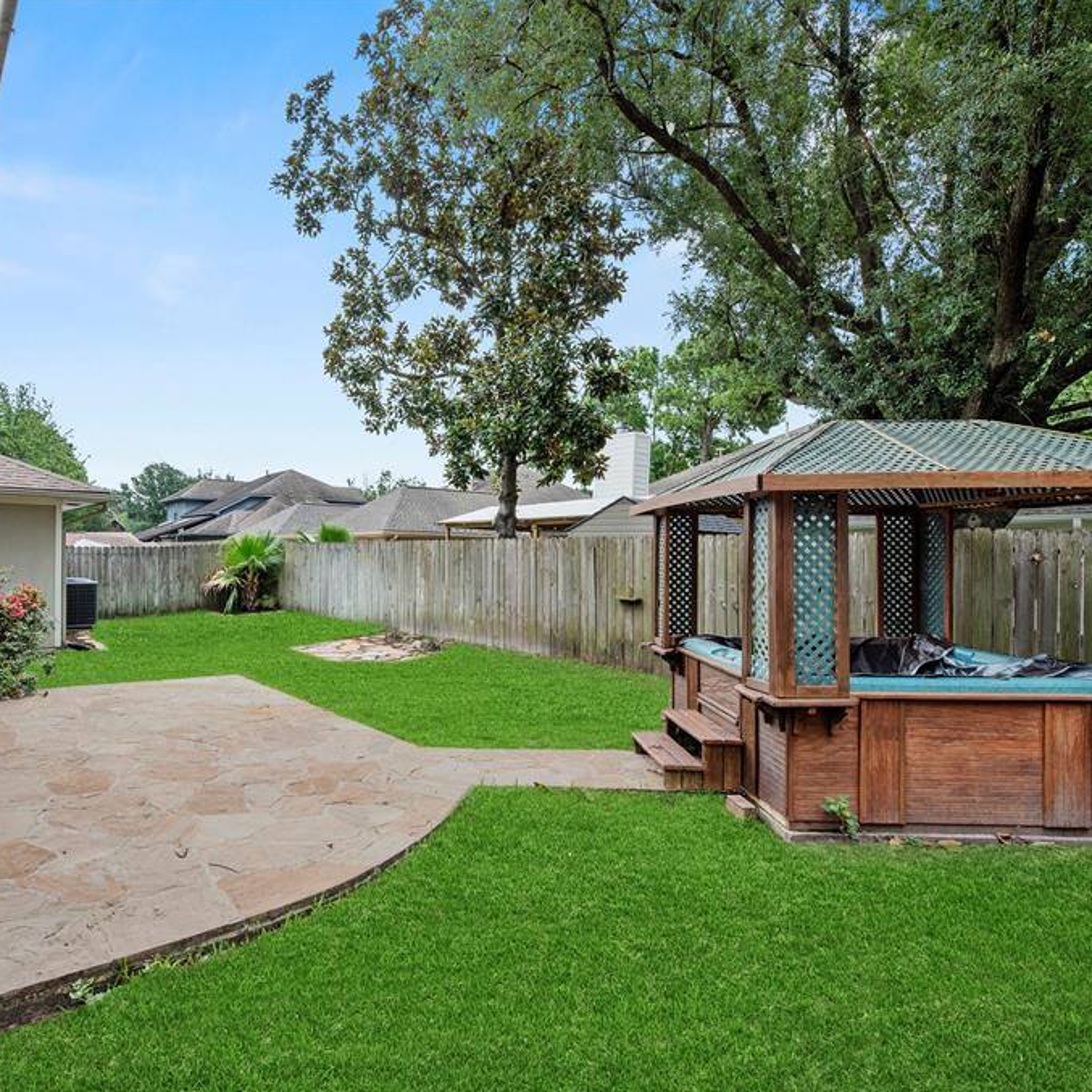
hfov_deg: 79.5
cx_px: 424
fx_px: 642
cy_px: 548
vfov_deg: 80.7
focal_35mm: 18
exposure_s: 1/100
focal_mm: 14
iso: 100
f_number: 8
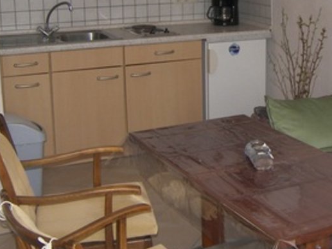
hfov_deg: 28.9
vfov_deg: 22.4
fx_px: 624
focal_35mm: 65
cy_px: 60
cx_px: 286
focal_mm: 5.9
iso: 100
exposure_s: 1/30
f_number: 2.8
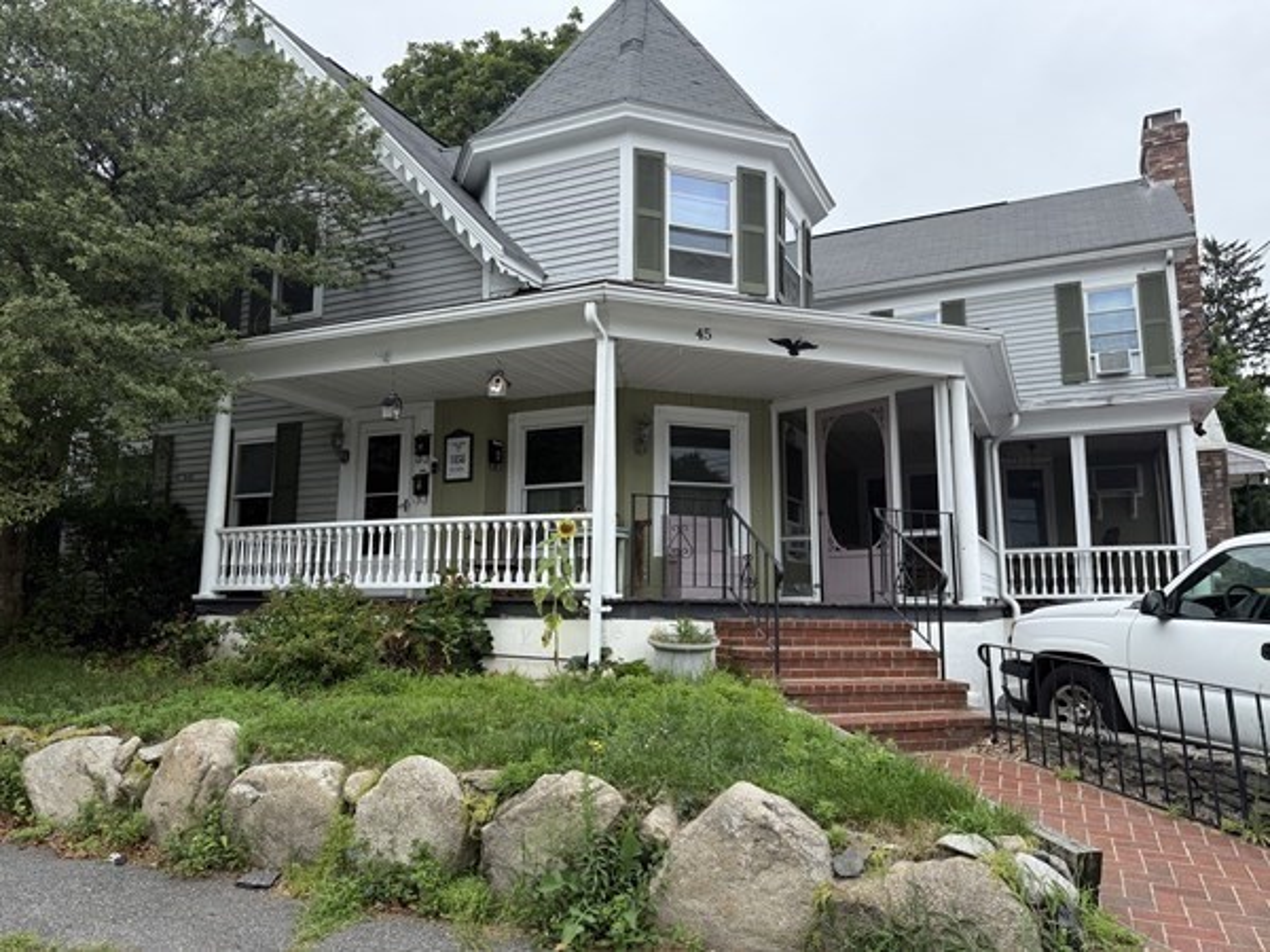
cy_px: 476
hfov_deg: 71.6
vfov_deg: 56.8
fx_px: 881
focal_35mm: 24
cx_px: 635
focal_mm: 6.76
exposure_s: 1/1901
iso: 100
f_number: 1.78
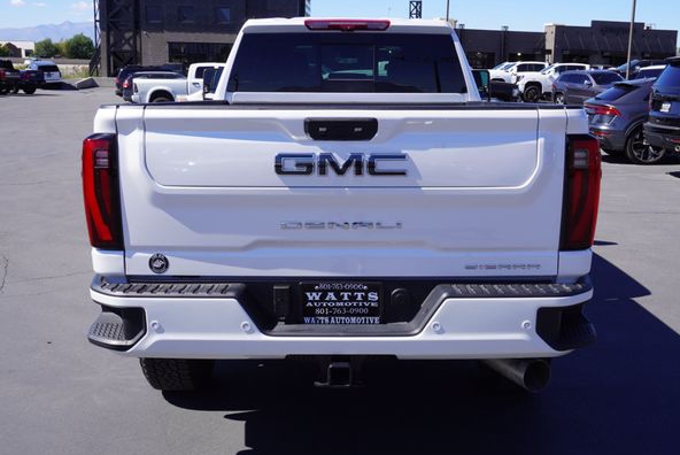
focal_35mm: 41
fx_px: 767
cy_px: 219
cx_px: 349
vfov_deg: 33.0
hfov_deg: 47.8
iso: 100
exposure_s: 1/125
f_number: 10
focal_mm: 25
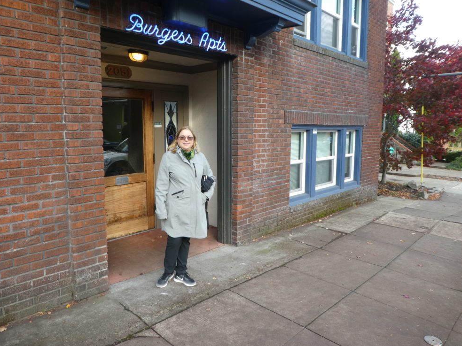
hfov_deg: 69.4
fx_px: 334
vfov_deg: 54.9
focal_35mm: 25
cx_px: 235
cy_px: 169
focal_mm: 4.3
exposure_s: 1/60
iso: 80
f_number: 3.3
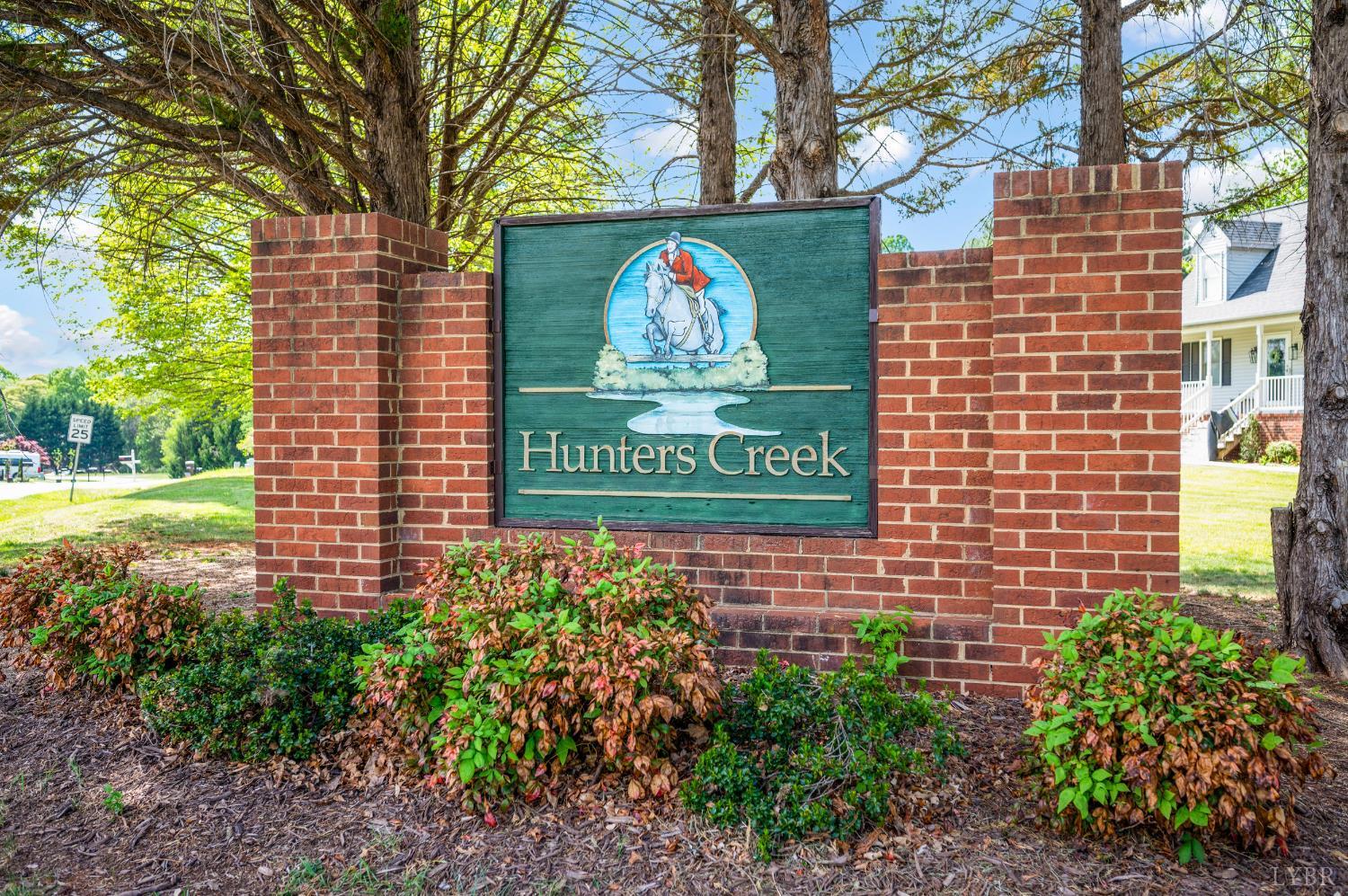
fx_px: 1122
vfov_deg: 43.5
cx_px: 674
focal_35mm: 30
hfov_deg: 62.0
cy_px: 448
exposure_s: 1/125
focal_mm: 30
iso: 100
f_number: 4
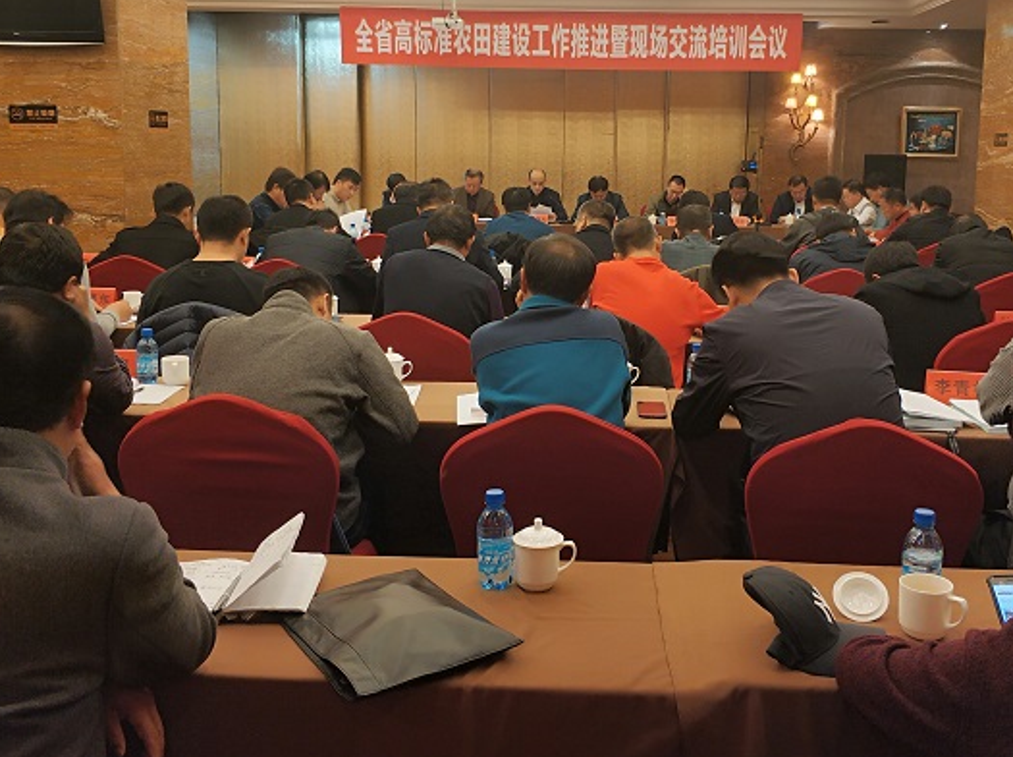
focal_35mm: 36
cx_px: 583
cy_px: 271
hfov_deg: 51.2
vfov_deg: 39.2
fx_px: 1052
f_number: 1.8
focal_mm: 3.82
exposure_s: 1/25
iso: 406
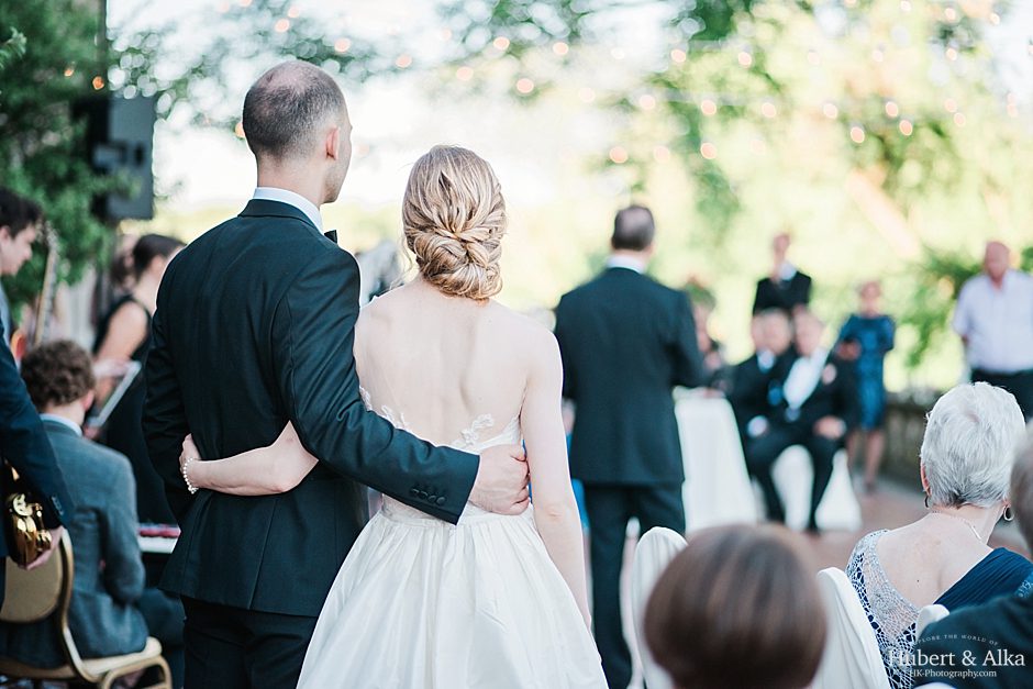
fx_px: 2439
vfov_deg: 16.1
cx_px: 516
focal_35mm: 85
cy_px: 344
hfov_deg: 23.9
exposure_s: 1/2000
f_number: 1.8
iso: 400
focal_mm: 85
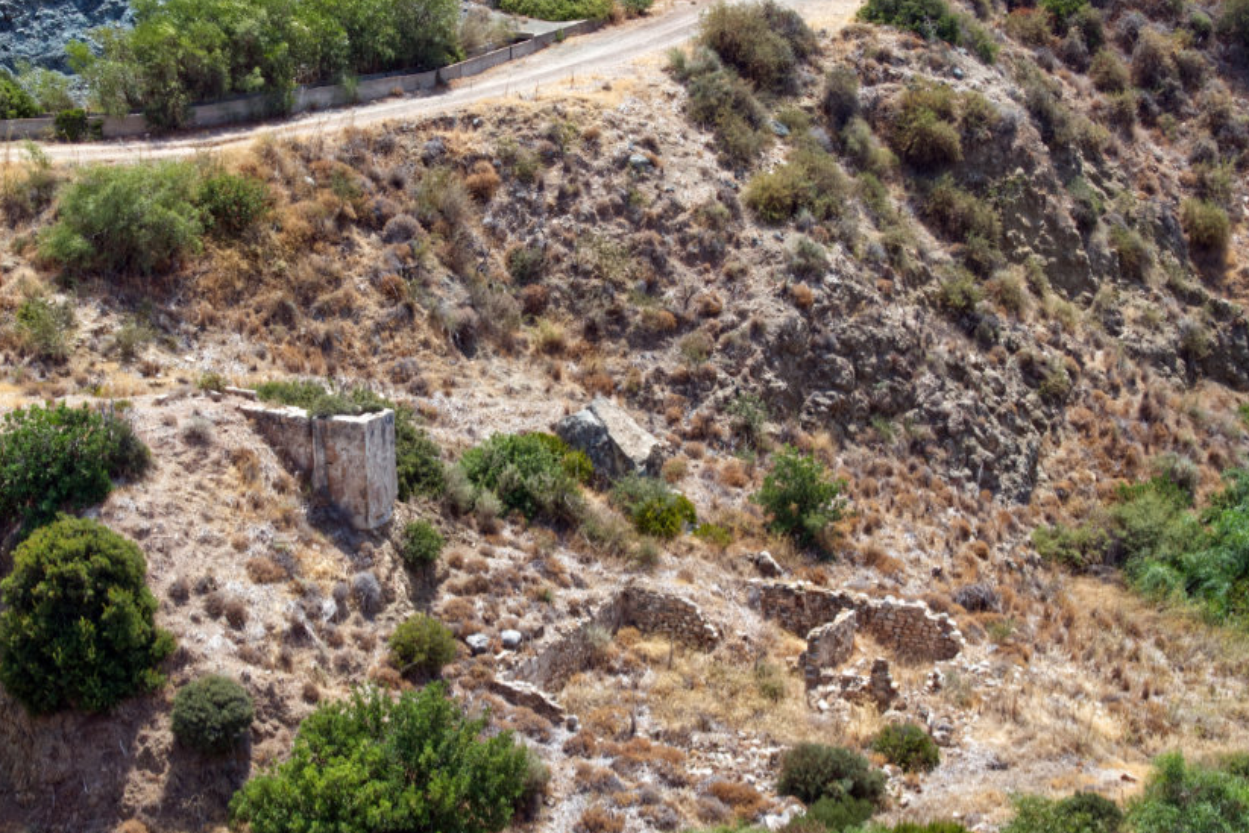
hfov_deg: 19.9
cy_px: 391
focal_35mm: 103
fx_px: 3561
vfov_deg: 13.3
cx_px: 504
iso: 400
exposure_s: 1/400
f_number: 11
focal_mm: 55
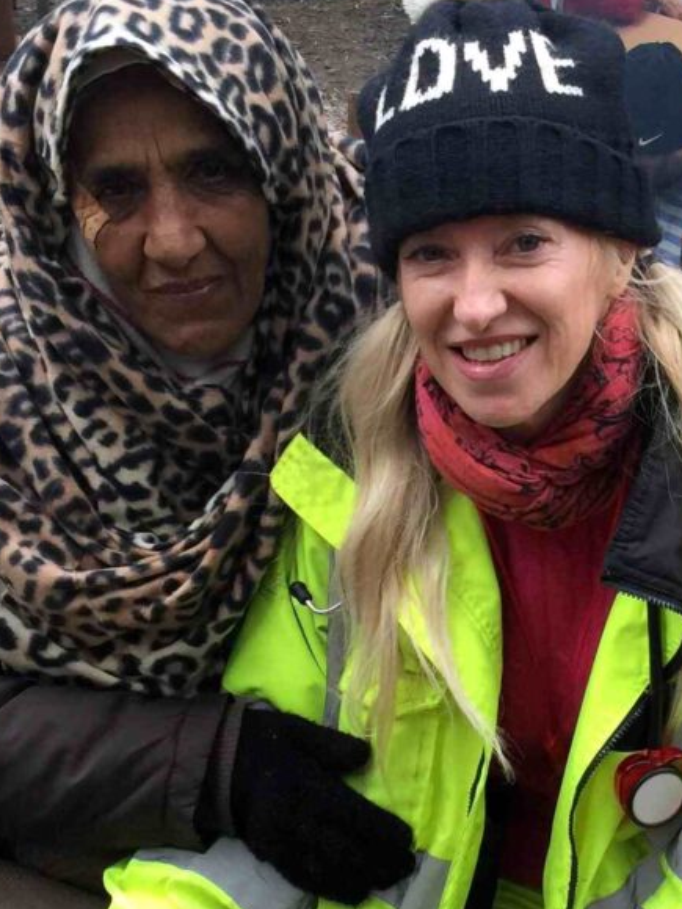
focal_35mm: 78
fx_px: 2049
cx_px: 542
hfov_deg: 18.7
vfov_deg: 25.0
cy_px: 558
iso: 32
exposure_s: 1/33
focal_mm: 4.15
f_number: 2.2
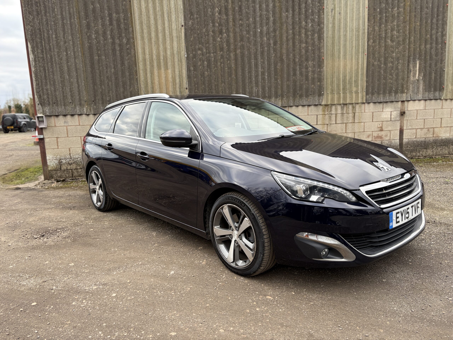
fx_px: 340
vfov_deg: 53.1
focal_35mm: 26
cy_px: 170
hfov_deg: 67.3
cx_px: 226
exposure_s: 1/253
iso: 40
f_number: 1.6
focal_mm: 5.96
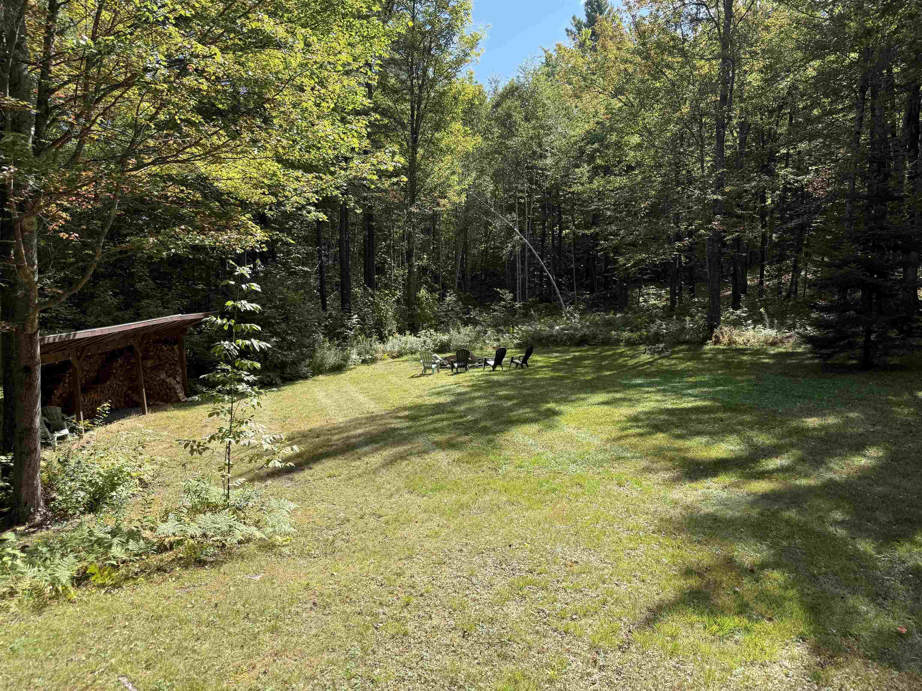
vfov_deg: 56.8
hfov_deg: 71.6
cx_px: 461
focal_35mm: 24
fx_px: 639
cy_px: 346
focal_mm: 6.76
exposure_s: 1/1337
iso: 80
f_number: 1.78
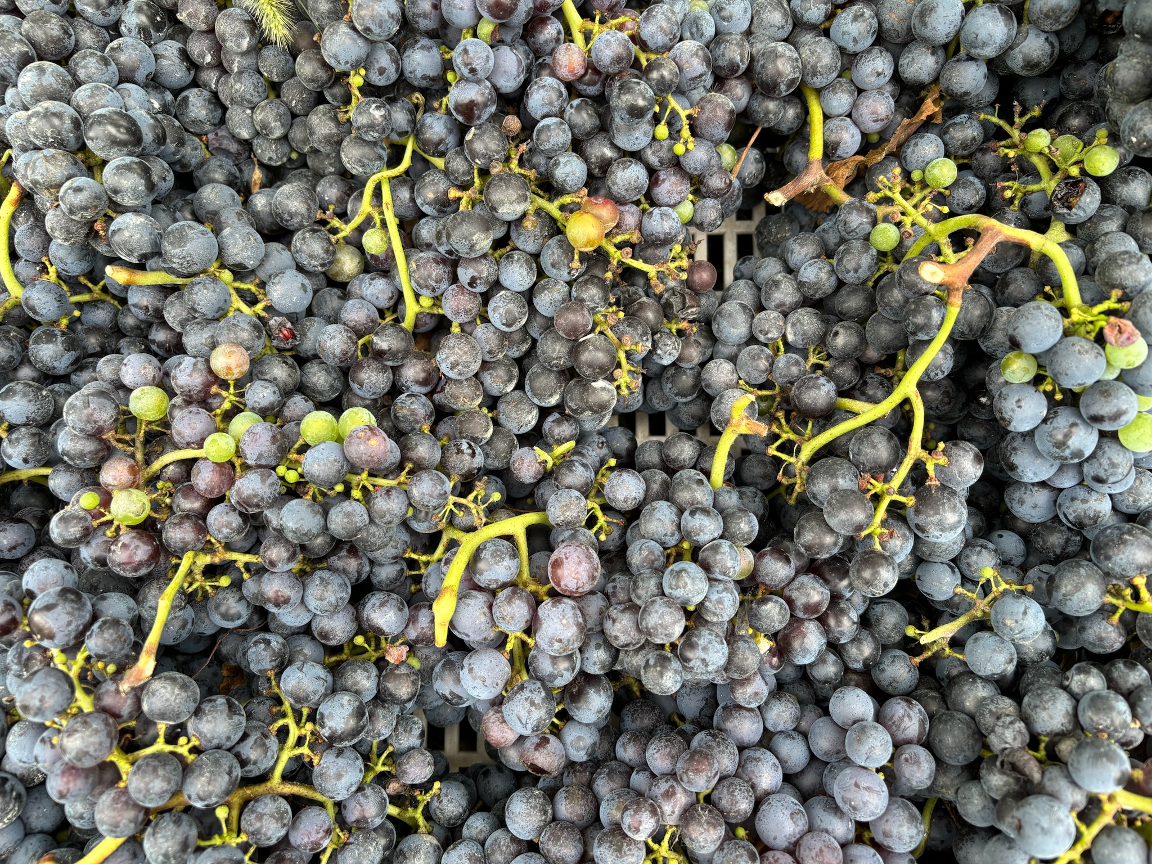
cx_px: 576
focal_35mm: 26
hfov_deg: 67.3
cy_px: 432
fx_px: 865
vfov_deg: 53.1
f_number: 1.6
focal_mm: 5.96
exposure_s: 1/121
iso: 50
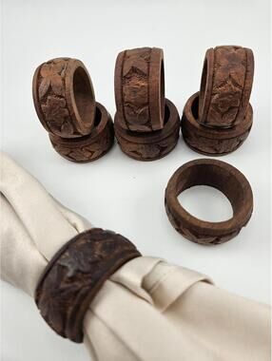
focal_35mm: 23
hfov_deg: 59.0
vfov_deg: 73.9
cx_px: 136
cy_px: 180
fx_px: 240
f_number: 1.8
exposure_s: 1/419
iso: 40
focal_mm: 5.4
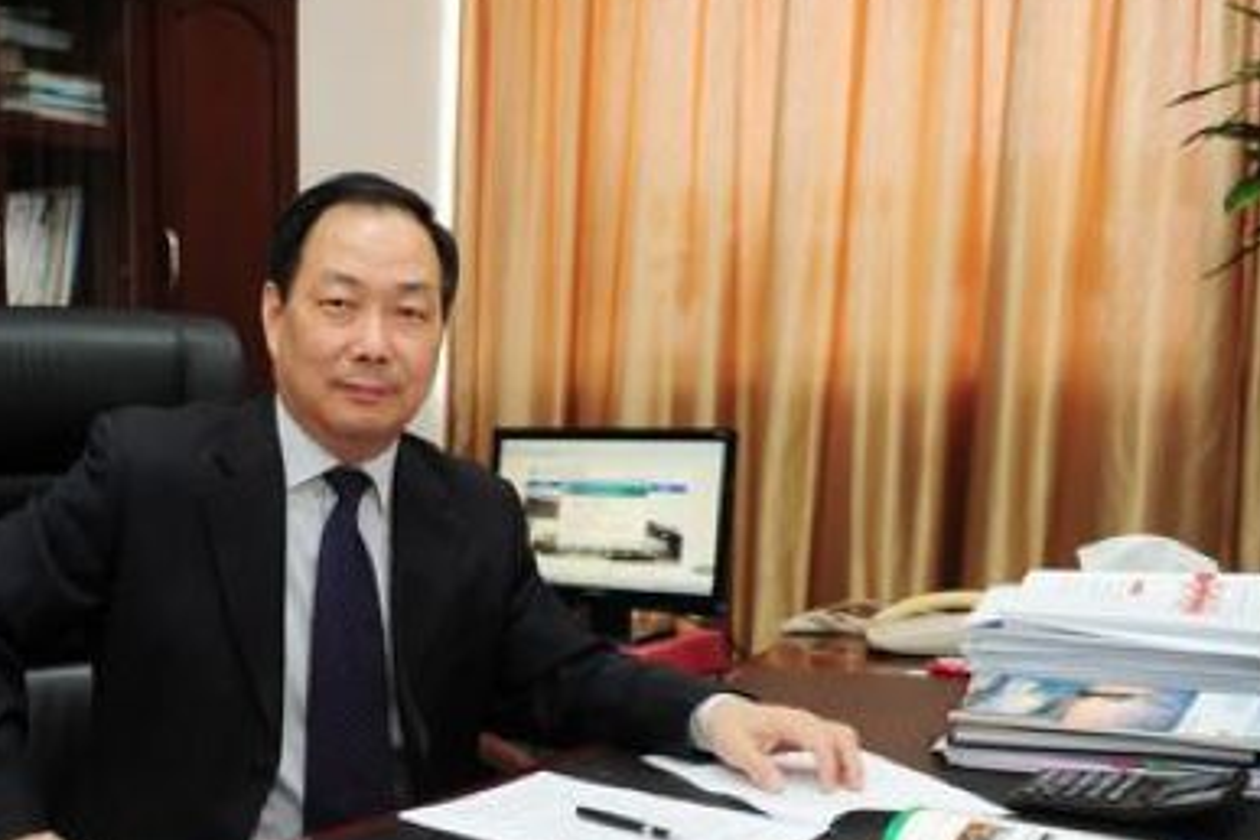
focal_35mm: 45
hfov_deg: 42.8
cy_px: 628
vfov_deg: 29.4
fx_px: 1575
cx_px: 384
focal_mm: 29
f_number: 2.8
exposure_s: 1/80
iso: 400
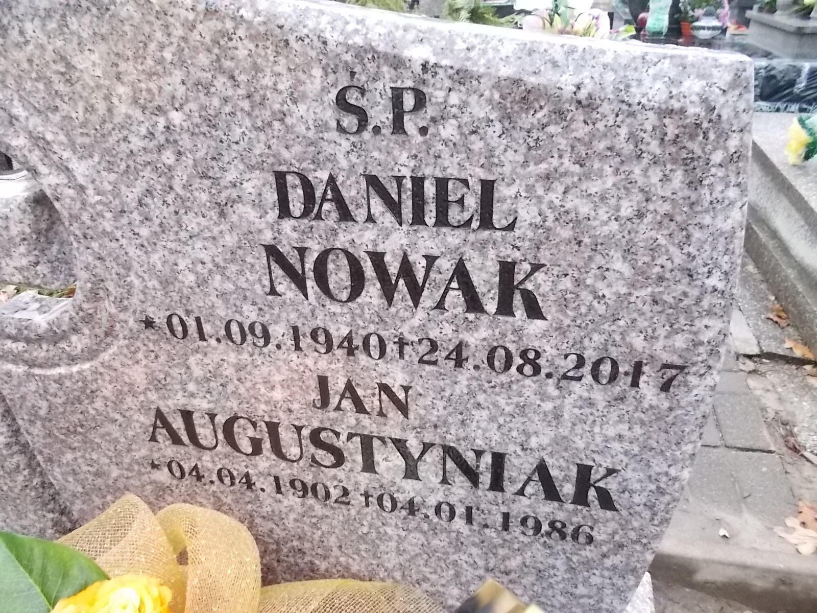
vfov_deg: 53.1
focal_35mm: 26
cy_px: 306
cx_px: 408
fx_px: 614
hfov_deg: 67.3
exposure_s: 1/160
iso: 400
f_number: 3.2
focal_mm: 4.6
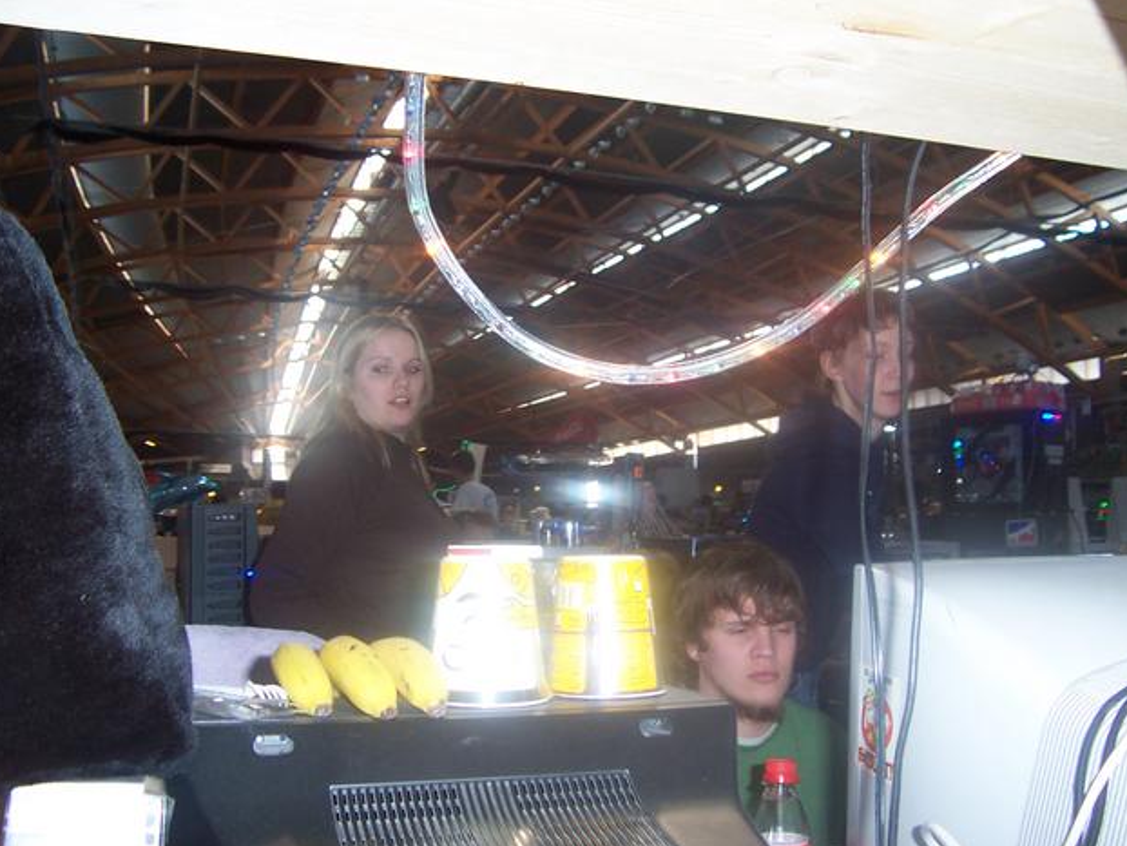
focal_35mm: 36
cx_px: 569
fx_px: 1173
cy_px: 418
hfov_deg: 51.3
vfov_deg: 39.7
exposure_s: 1/30
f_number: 2.8
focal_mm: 5.6
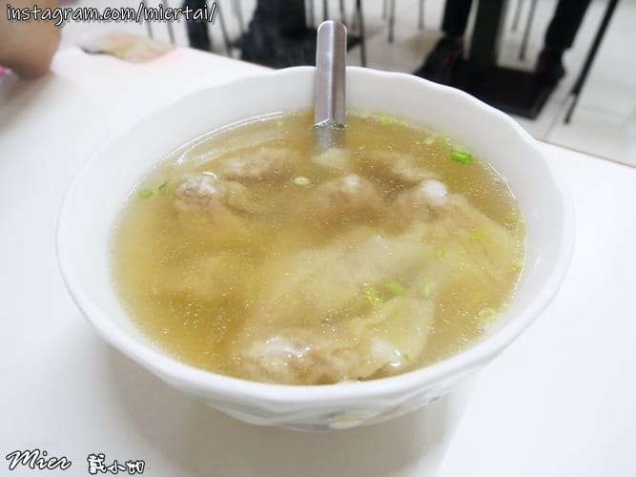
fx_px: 441
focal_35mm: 24
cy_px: 238
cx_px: 318
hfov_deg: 71.6
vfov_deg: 56.8
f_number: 5
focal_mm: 12
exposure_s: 1/60
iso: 2500
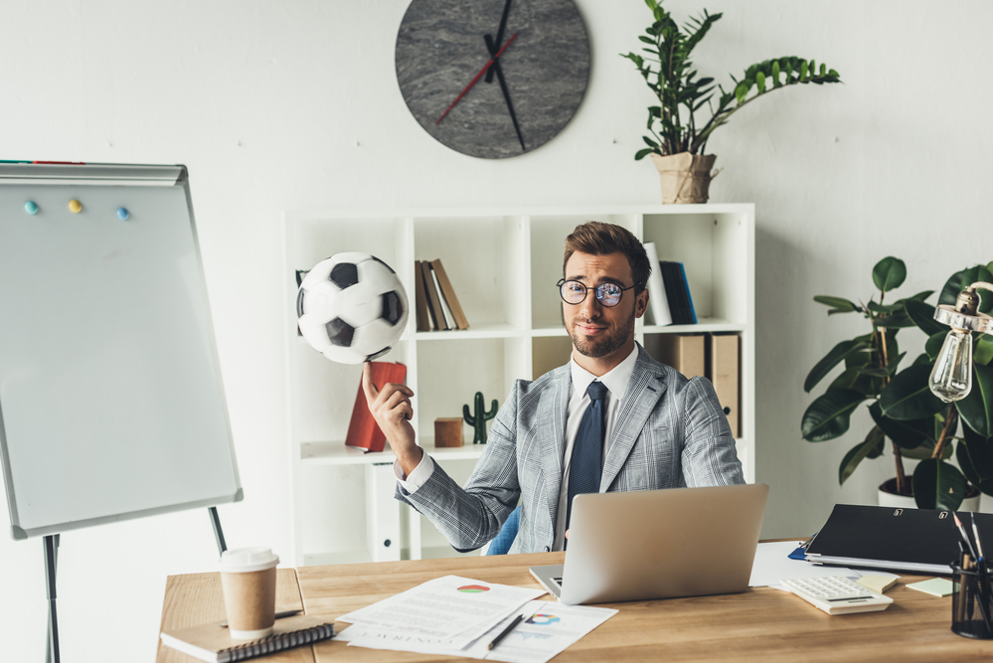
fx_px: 1380
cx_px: 496
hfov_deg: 39.6
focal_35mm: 50
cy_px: 332
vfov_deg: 27.0
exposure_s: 1/200
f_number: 3.5
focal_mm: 50
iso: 200
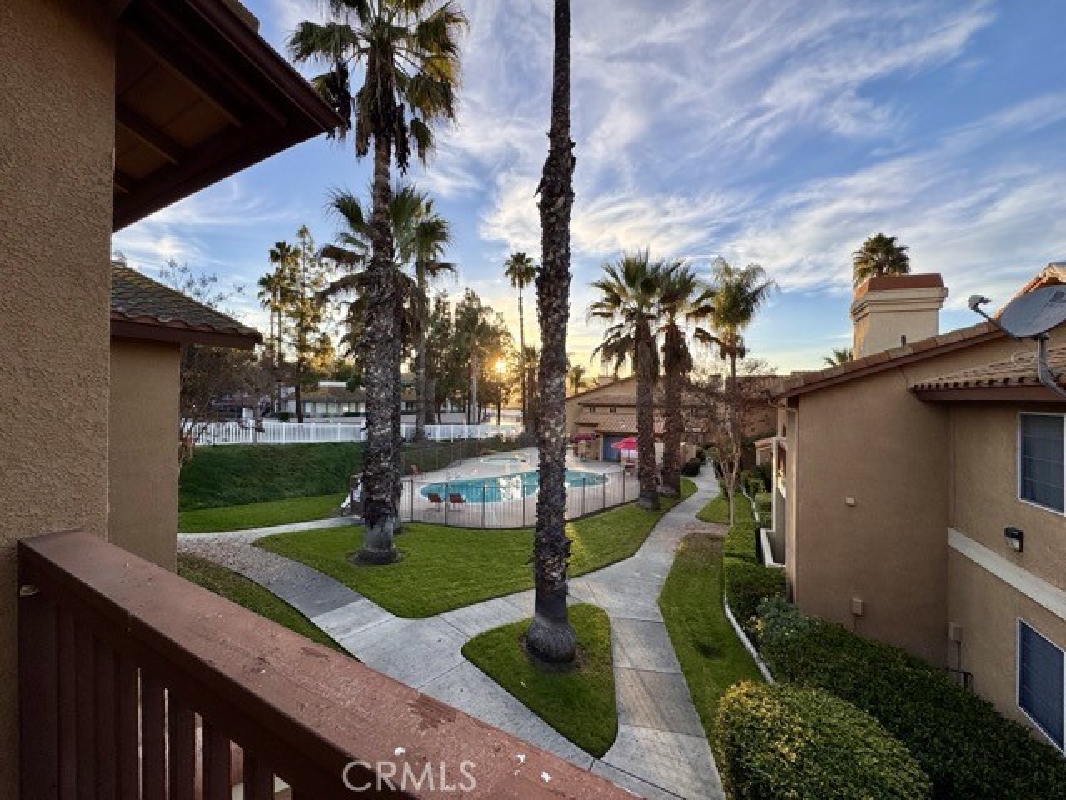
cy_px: 400
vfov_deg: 85.7
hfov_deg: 102.1
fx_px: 431
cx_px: 533
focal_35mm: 14
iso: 40
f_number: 2.2
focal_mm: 2.22
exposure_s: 1/462
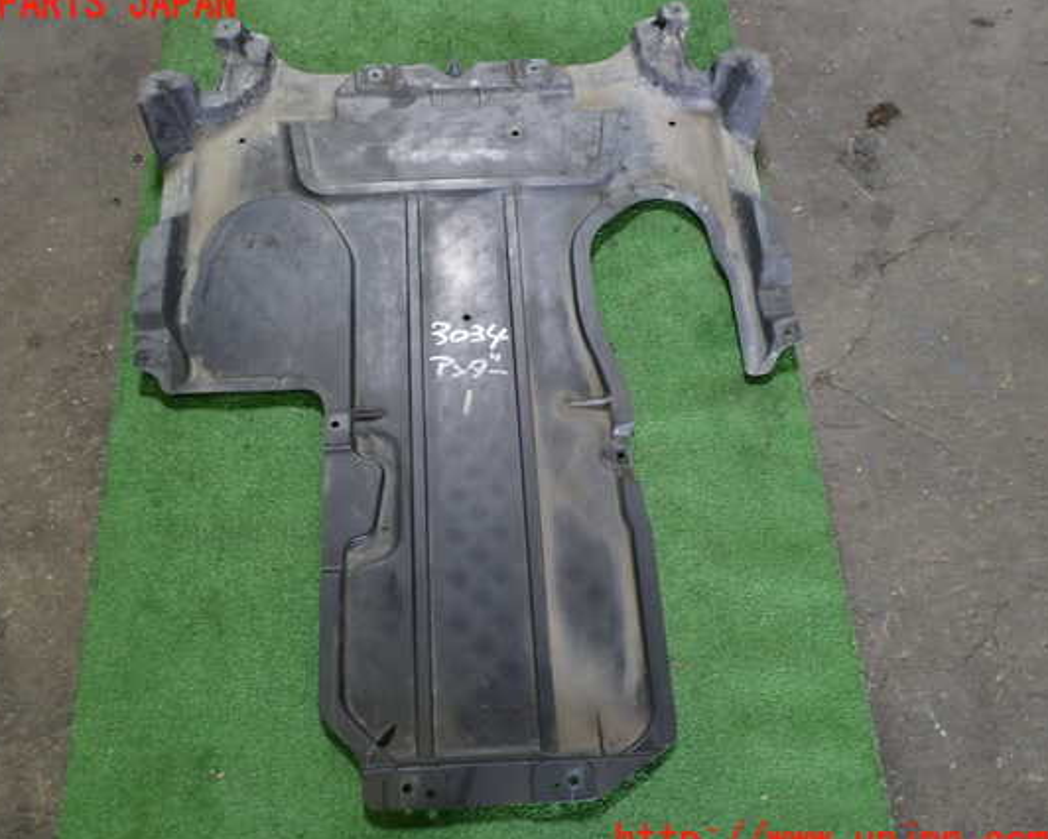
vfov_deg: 44.6
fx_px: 1024
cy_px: 423
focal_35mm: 33
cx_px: 469
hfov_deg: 54.1
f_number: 2.3
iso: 200
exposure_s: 1/30
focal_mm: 5.4
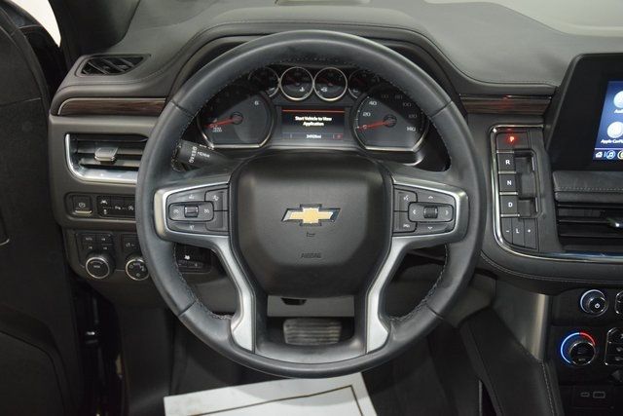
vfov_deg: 35.5
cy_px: 208
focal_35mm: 38
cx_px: 312
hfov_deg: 51.3
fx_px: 649
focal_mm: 25
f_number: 3.8
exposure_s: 1/60
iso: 2500
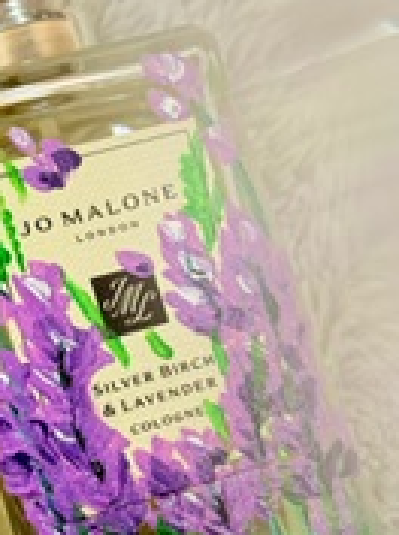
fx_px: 1434
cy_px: 317
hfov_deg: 15.8
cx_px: 157
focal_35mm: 93
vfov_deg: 21.1
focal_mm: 6.76
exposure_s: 1/100
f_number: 1.78
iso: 320
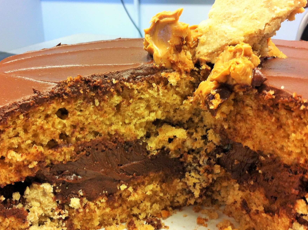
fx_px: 462
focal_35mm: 52
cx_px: 132
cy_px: 123
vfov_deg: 28.0
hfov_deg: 36.8
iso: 80
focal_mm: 3.85
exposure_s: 1/20
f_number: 2.8
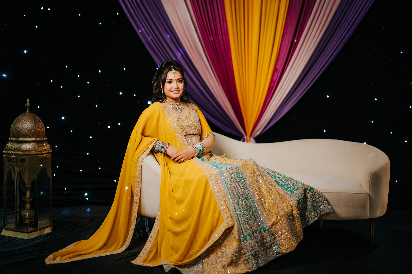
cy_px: 137
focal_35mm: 50
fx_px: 572
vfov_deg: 27.0
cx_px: 206
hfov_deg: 39.6
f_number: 1.2
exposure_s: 1/200
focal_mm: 50
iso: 160
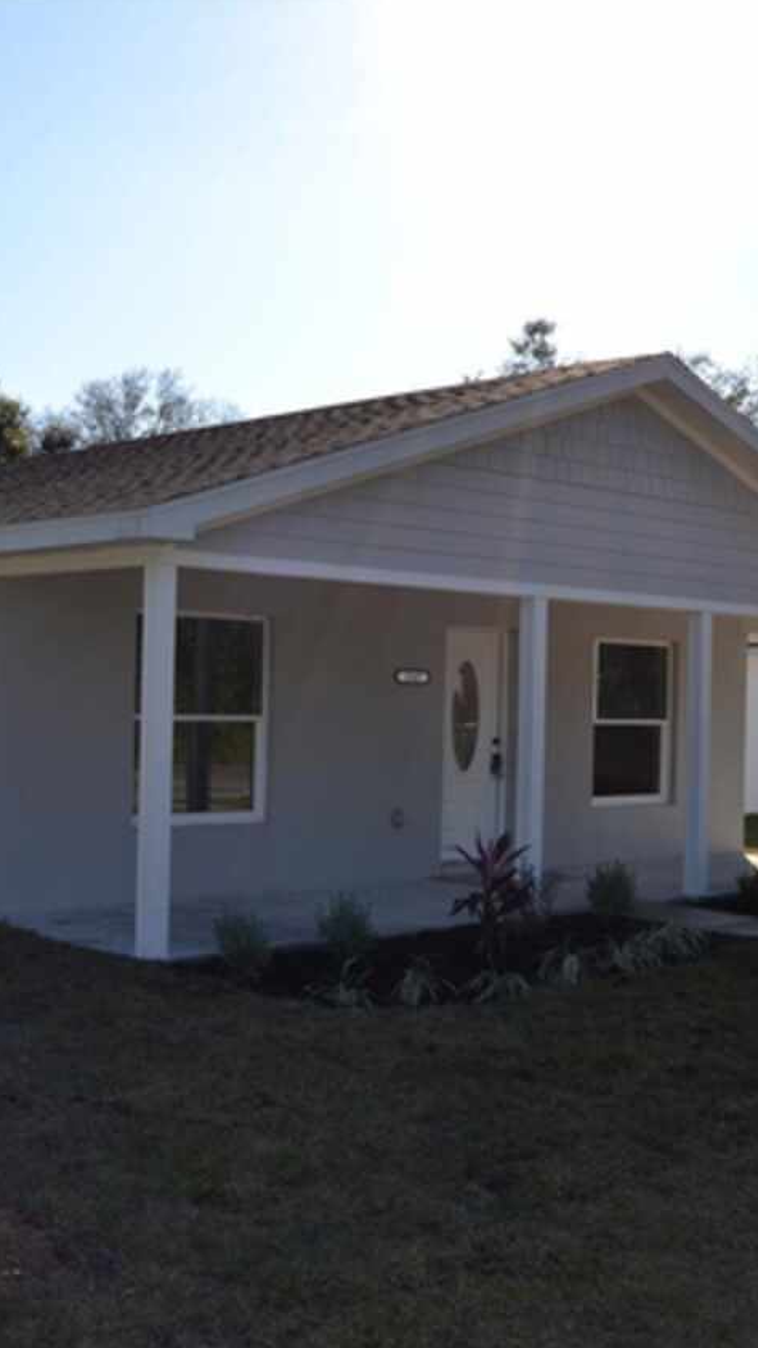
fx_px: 1537
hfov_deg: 27.4
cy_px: 675
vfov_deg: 47.4
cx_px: 199
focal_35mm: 43
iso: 100
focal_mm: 18
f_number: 10
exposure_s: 1/200
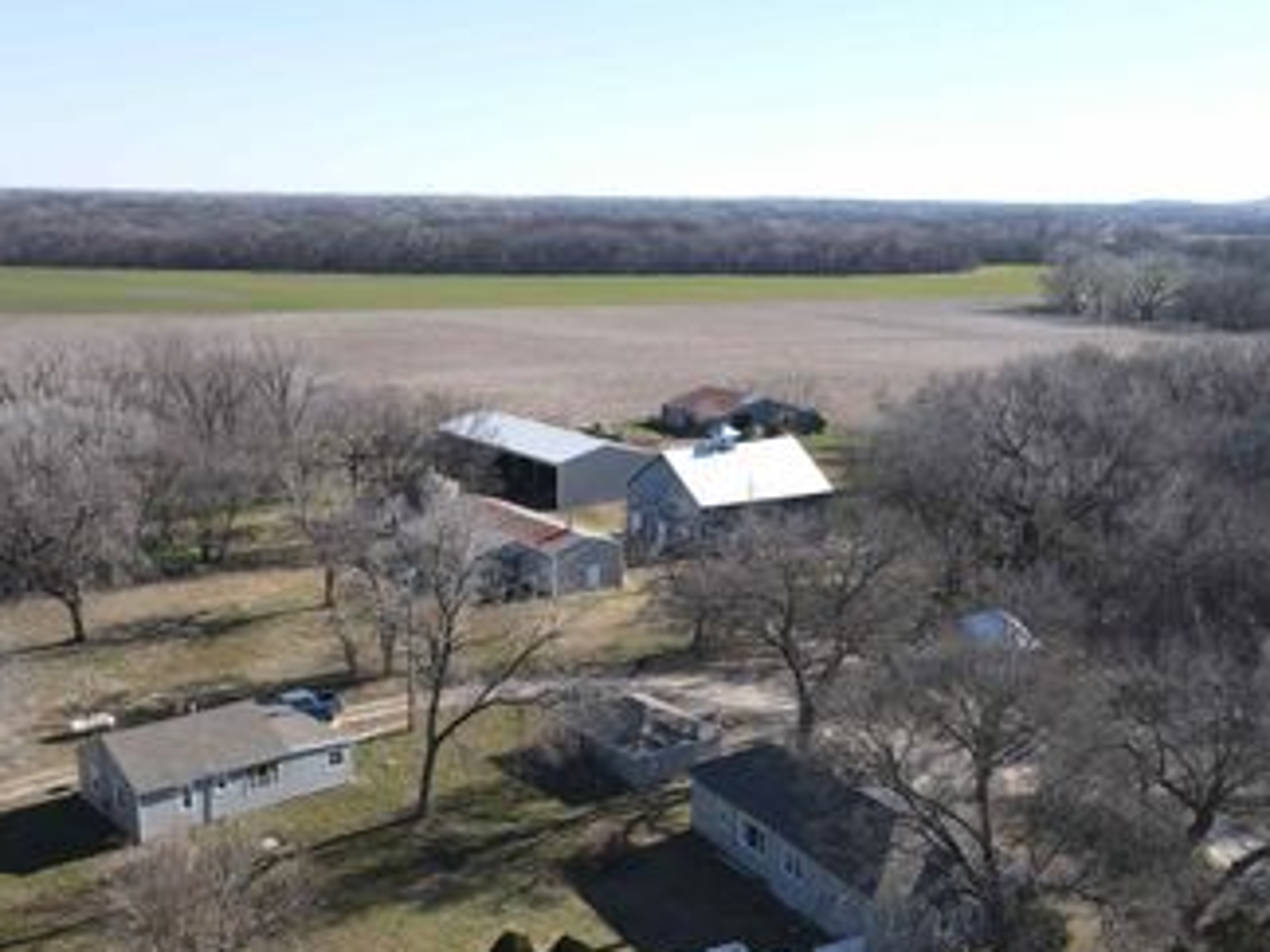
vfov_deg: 37.6
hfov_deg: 50.1
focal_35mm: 37
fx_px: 1357
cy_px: 731
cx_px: 604
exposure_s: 1/400
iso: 100
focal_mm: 4.5
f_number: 2.8
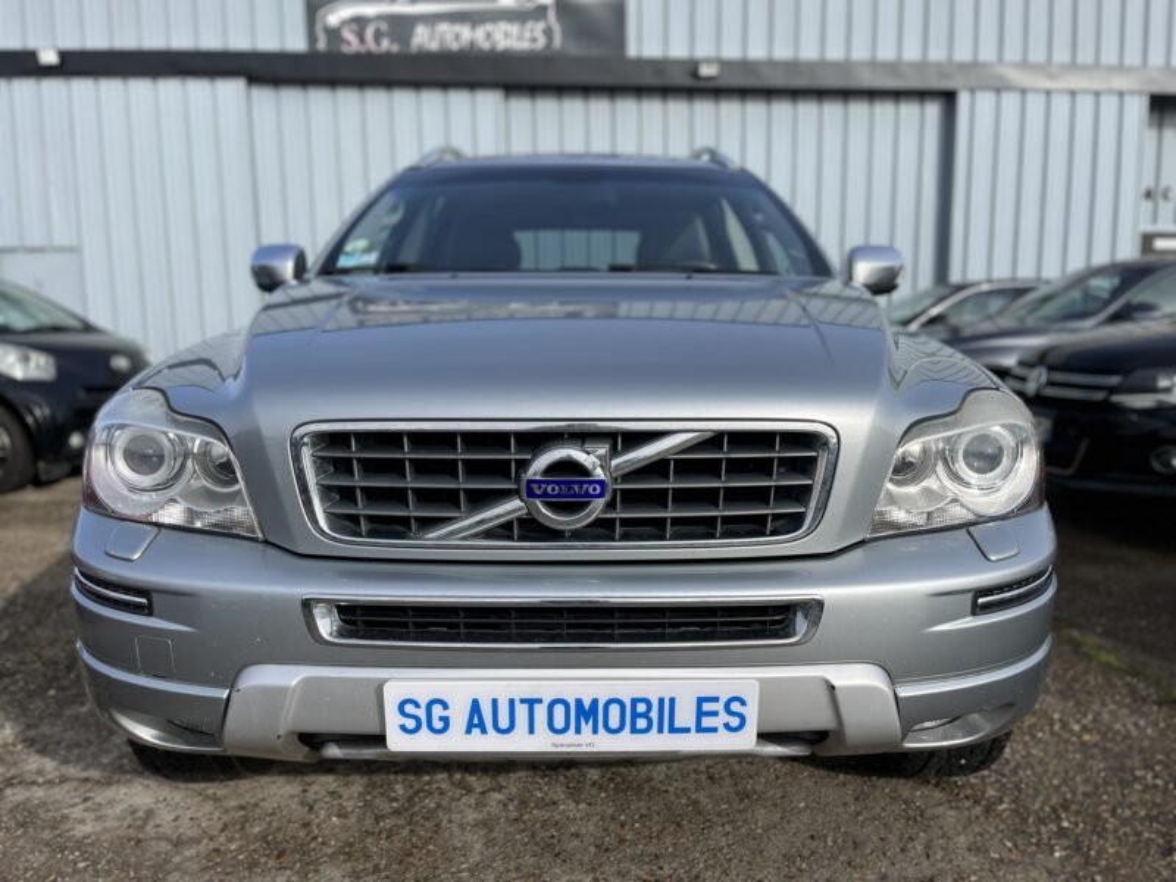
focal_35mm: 26
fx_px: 883
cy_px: 441
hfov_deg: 67.3
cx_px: 588
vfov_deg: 53.1
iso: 50
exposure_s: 1/2571
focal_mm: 5.1
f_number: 1.6
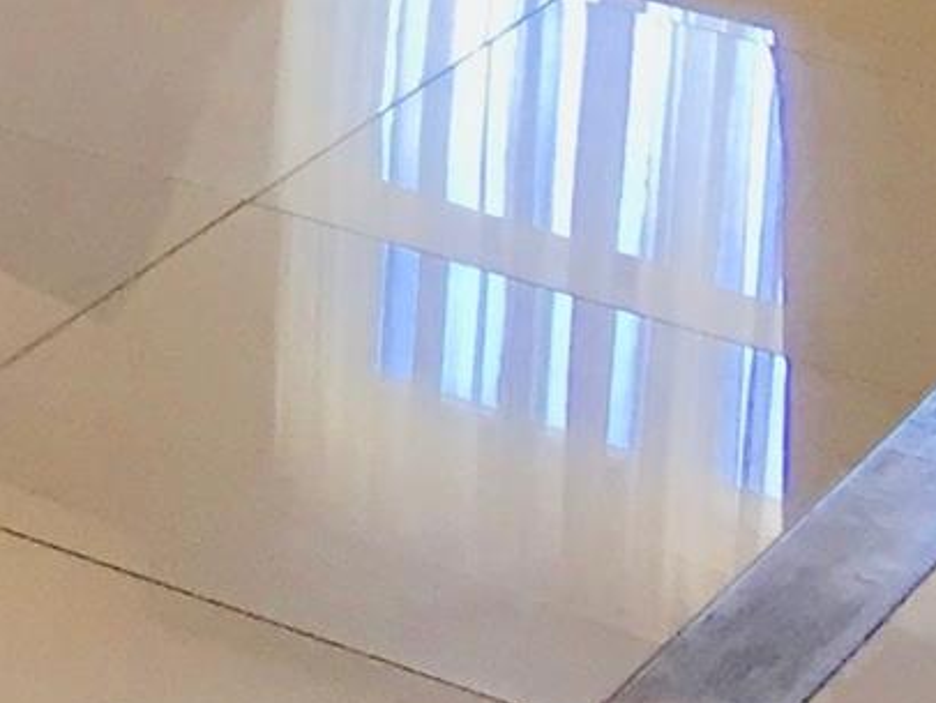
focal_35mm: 177
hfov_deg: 9.9
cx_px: -1238
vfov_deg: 7.8
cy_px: -1033
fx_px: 4789
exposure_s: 1/30
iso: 64
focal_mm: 4.15
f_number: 2.2
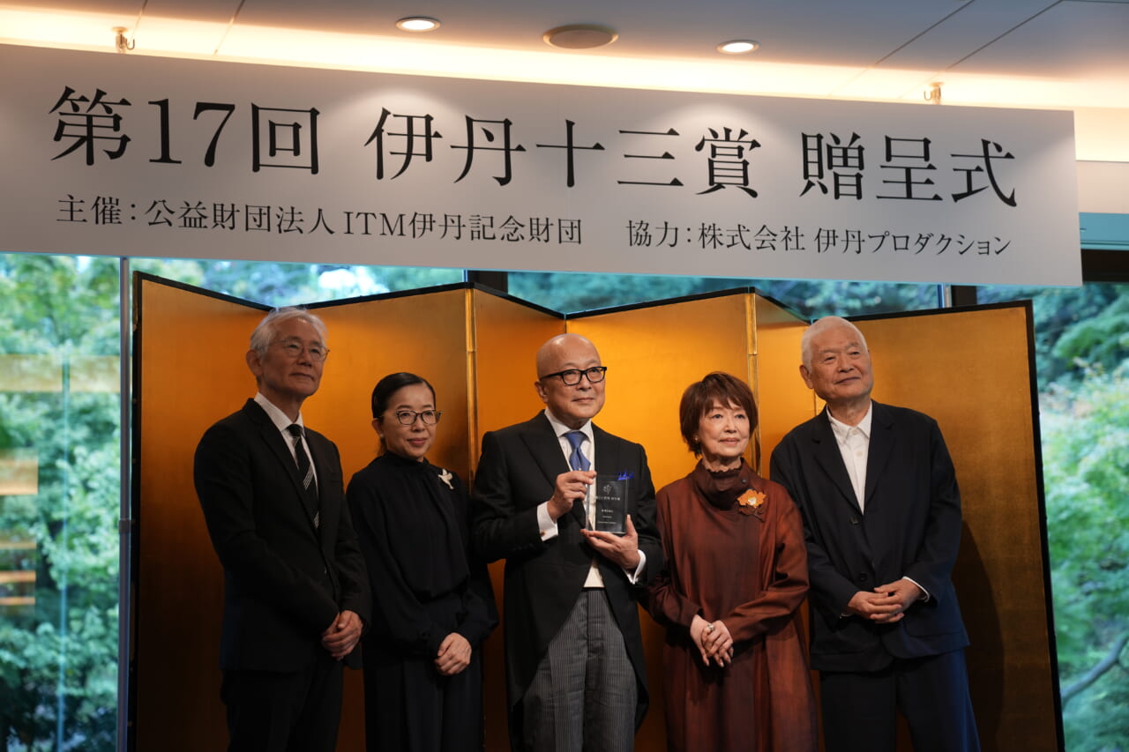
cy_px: 376
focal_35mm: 70
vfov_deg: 19.5
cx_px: 564
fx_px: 2195
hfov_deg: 28.8
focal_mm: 70
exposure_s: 1/80
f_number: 2.8
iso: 200
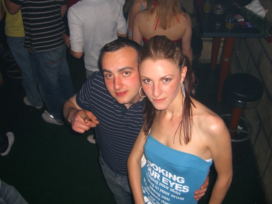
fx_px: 299
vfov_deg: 37.7
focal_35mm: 38
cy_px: 102
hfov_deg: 49.0
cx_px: 136
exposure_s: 1/60
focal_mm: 7.9
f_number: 2.8
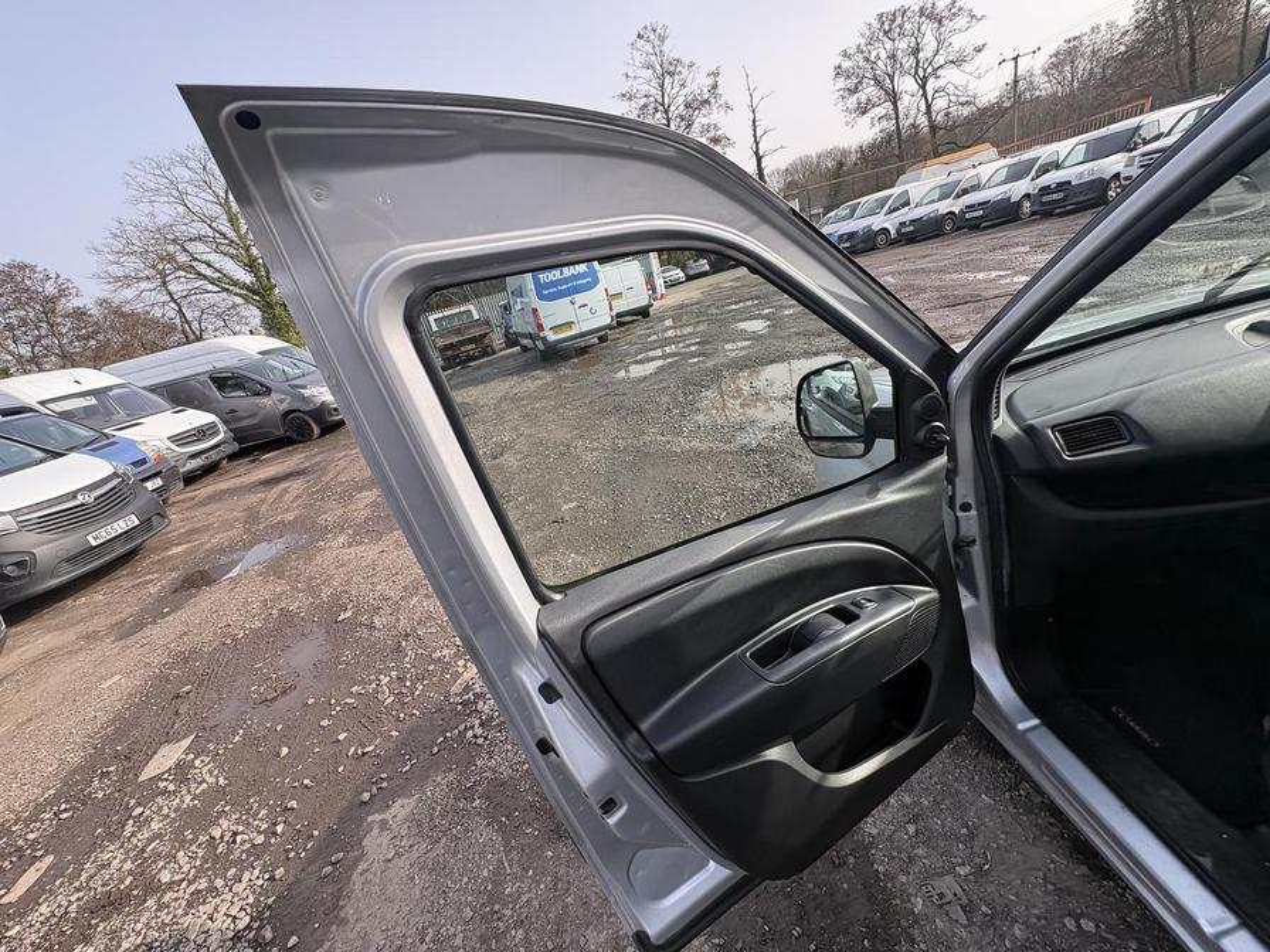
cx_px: 635
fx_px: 514
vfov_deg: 85.7
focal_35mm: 14
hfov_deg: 102.1
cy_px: 476
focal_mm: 2.22
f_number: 2.2
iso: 40
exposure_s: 1/352
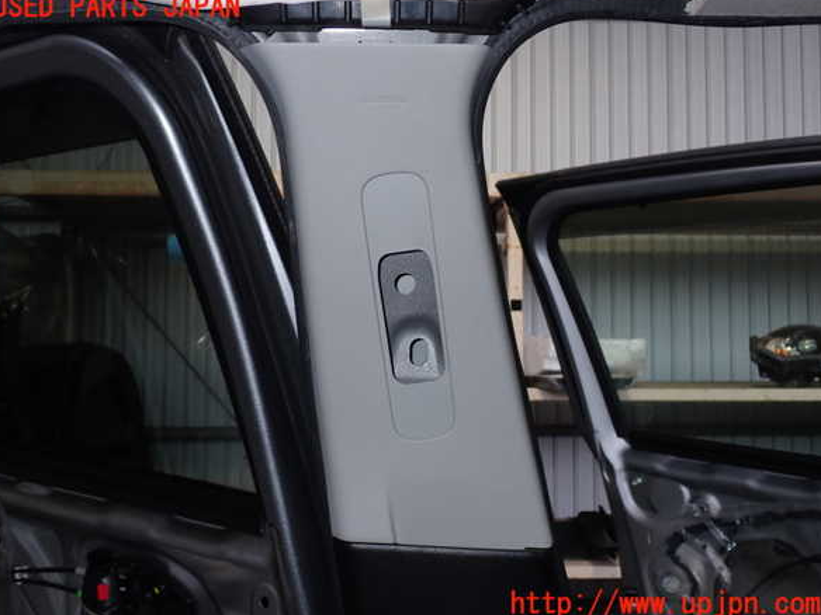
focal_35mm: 37
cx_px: 406
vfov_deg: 38.7
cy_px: 306
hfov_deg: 50.1
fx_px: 878
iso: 200
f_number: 3.5
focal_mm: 6.37
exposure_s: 1/40
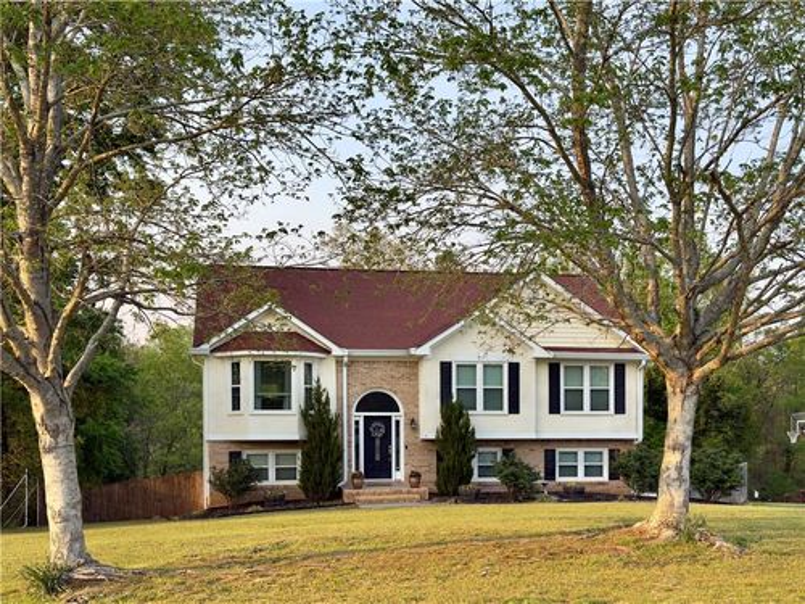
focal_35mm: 35
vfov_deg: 40.7
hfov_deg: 52.6
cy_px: 302
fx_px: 814
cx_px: 402
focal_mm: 6.76
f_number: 1.78
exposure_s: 1/907
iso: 64
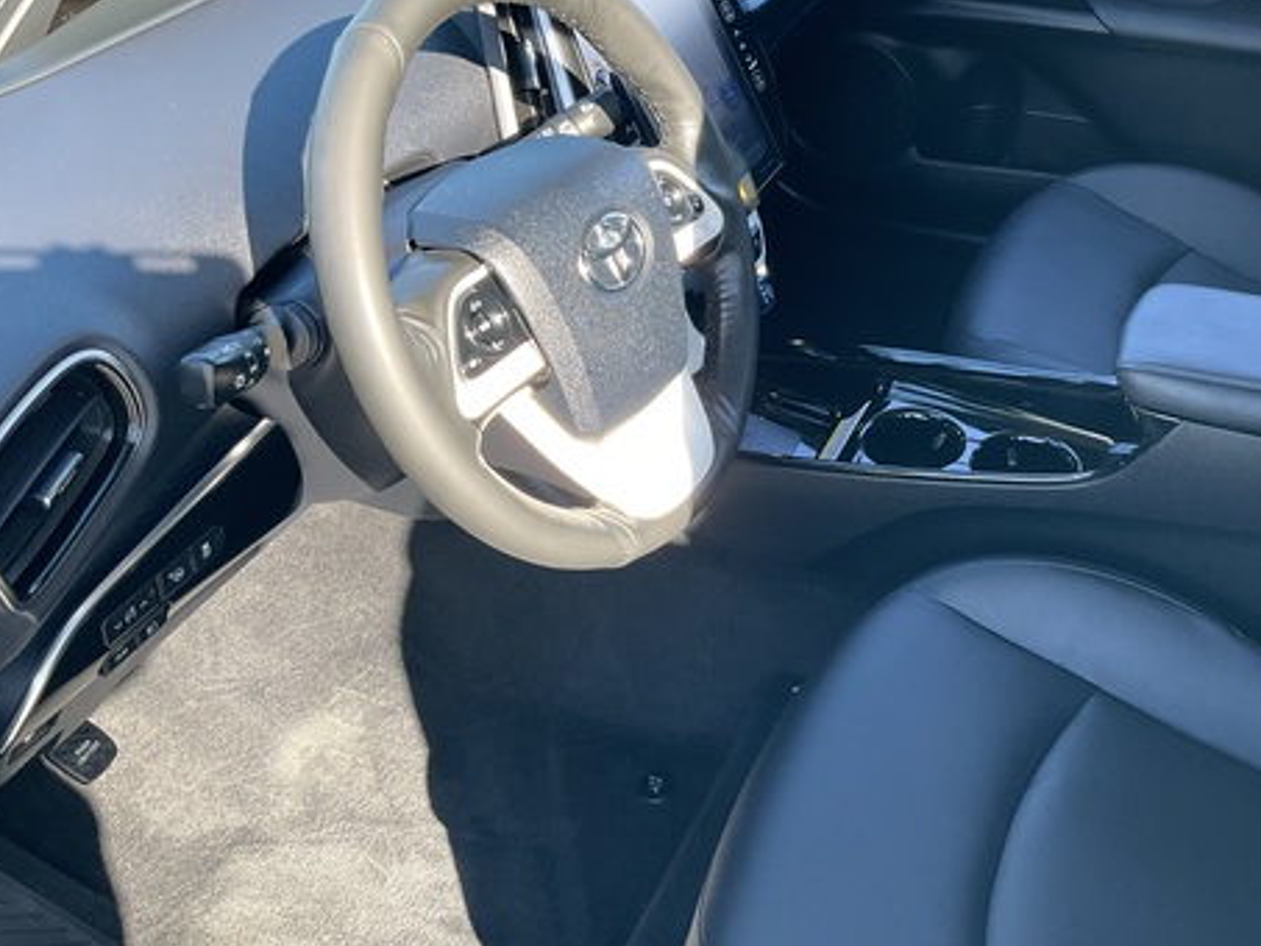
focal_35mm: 41
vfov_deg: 35.1
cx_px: 871
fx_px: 1494
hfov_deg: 44.9
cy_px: 415
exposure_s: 1/122
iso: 40
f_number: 1.8
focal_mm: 3
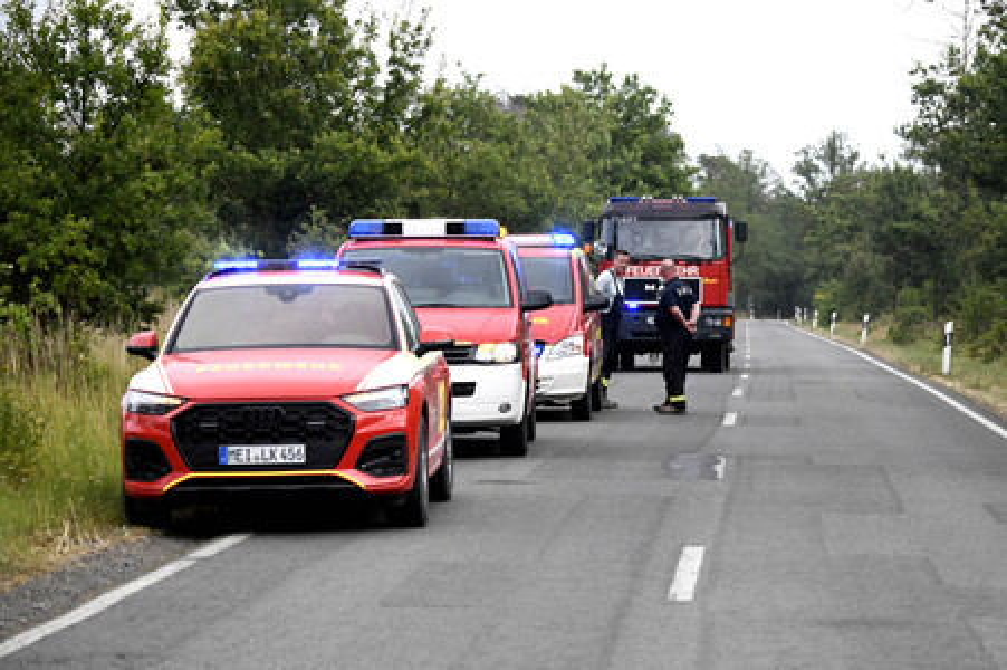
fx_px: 3634
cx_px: 504
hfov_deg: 15.8
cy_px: 335
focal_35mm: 130
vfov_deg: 10.5
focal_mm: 130
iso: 2000
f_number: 5
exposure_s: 1/6400
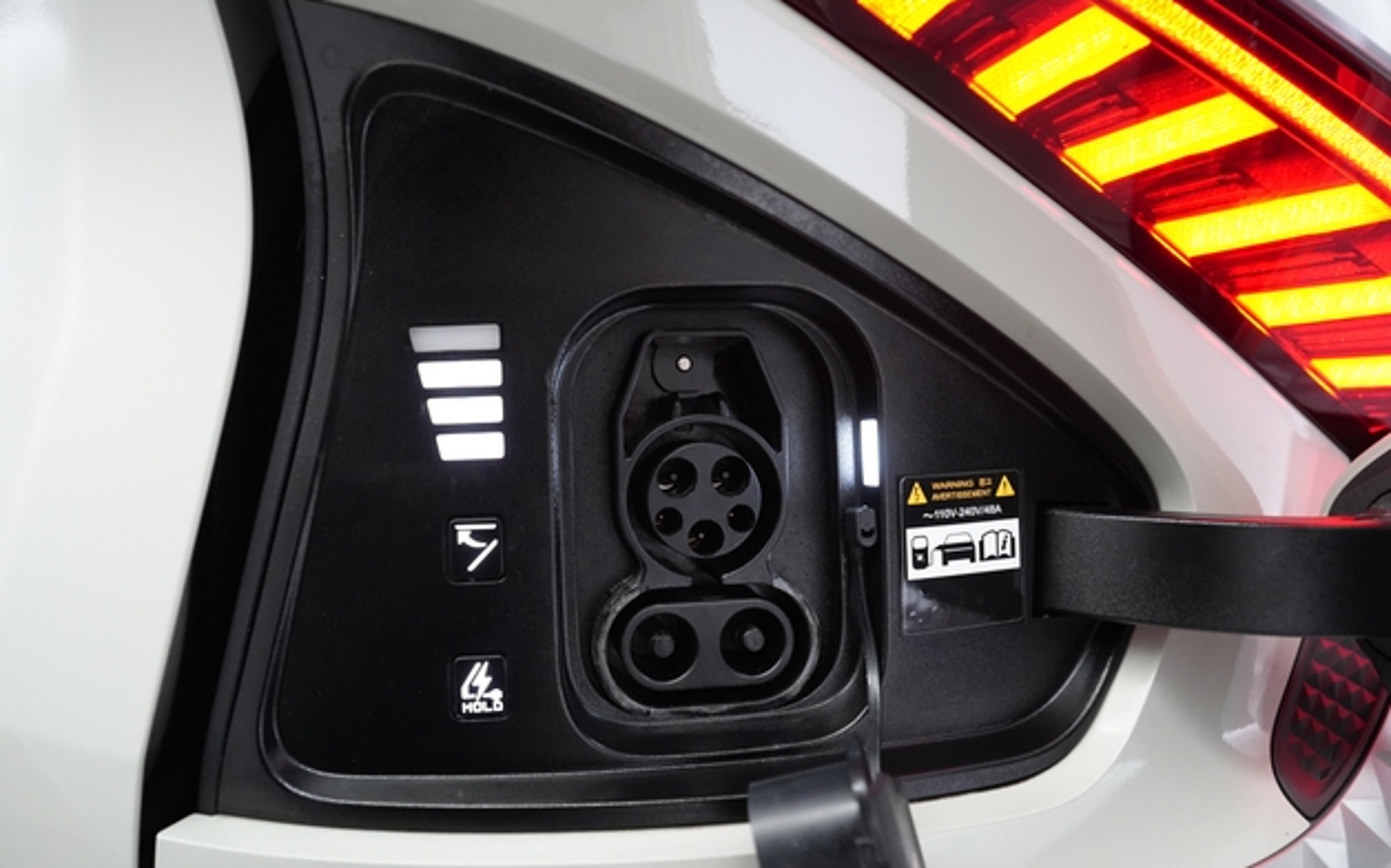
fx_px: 1023
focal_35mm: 27
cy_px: 410
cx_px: 691
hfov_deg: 68.4
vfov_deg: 46.0
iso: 5000
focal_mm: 26
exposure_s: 1/160
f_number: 4
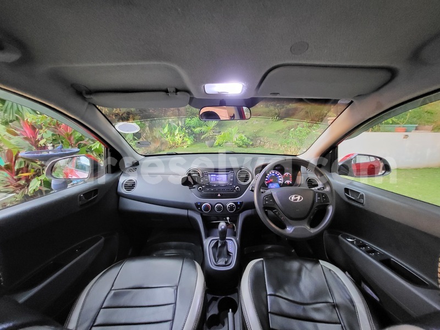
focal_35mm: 13
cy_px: 165
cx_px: 220
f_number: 2.2
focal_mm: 1.74
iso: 640
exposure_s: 1/25
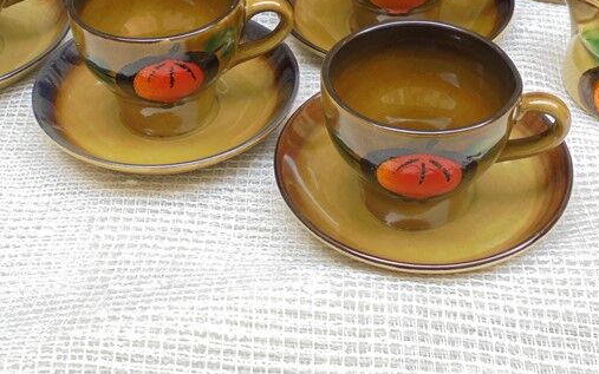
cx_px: 305
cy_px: -23
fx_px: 1045
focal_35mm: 64
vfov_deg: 19.6
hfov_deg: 32.0
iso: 100
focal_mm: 6.1
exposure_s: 1/40
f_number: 4
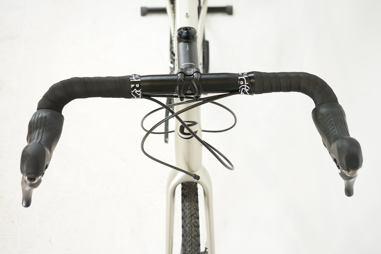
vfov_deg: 30.5
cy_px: 127
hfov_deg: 44.5
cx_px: 190
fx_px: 466
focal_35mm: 44
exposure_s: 1/200
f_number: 5.6
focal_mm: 44
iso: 2500
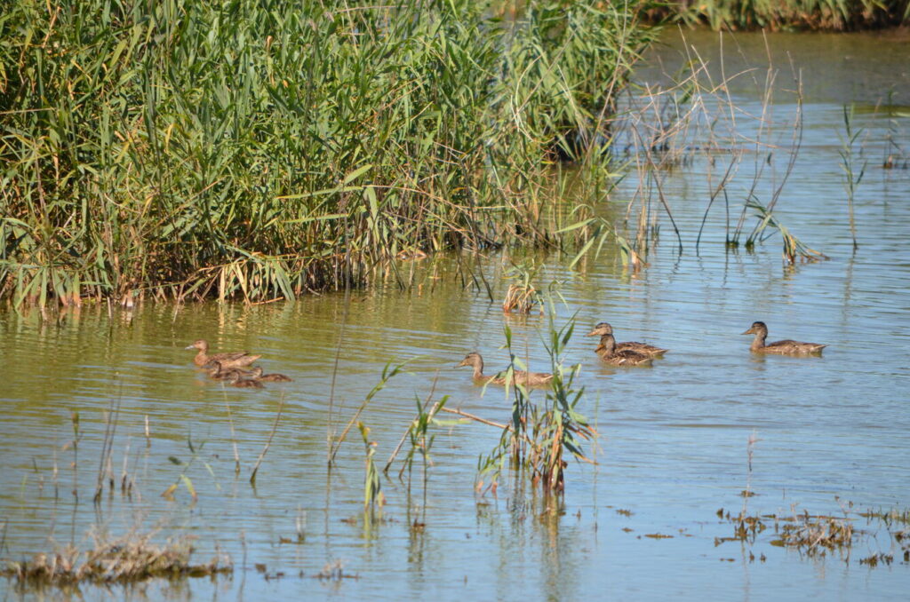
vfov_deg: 3.0
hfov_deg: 4.6
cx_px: 455
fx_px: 11350
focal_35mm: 450
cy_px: 301
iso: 400
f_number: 5.6
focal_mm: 300
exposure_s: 1/1250
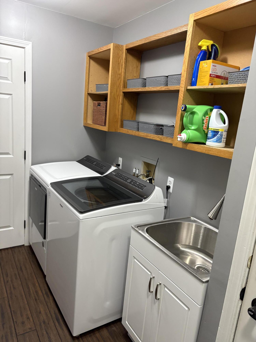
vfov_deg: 67.3
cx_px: 128
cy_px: 171
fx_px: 256
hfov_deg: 53.1
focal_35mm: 26
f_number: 1.6
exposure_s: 1/60
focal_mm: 5.96
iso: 250
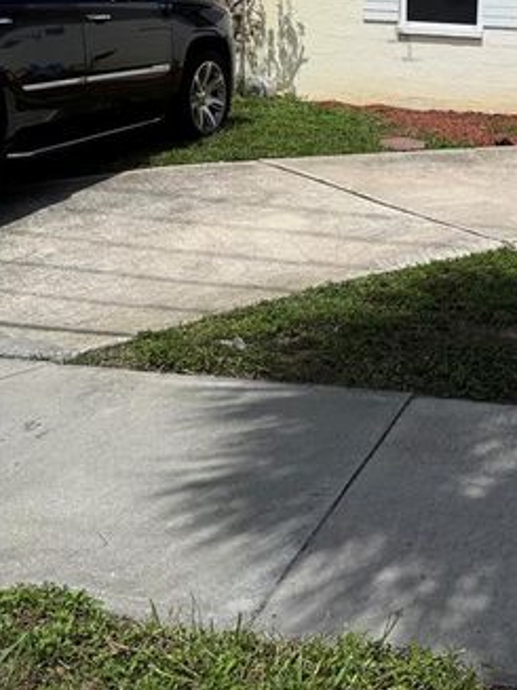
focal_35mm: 49
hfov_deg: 27.8
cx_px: 523
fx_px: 976
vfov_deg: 38.1
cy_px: 189
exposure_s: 1/10309
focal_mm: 6.76
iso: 80
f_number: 1.78
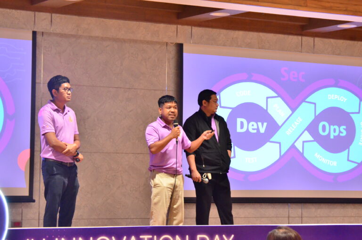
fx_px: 1024
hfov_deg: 20.1
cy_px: 120
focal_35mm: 102
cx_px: 181
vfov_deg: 13.4
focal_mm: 68
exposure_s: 1/50
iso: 3200
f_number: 5.6
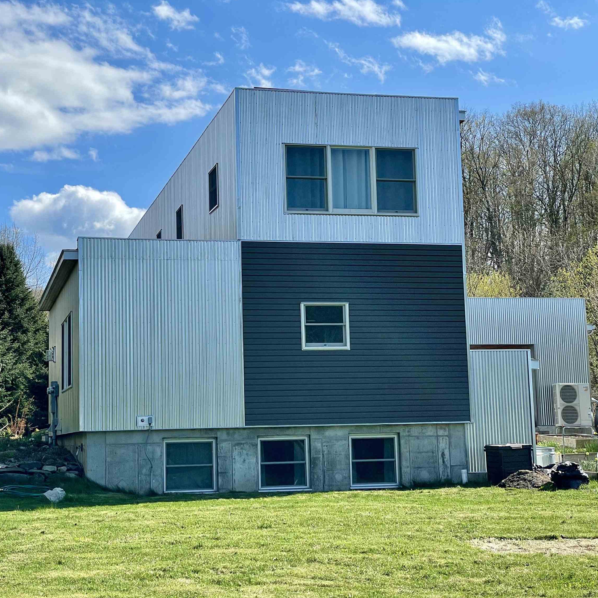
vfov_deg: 27.7
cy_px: 301
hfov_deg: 27.7
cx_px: 293
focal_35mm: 62
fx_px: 1212
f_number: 2
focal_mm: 6
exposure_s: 1/1776
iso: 25
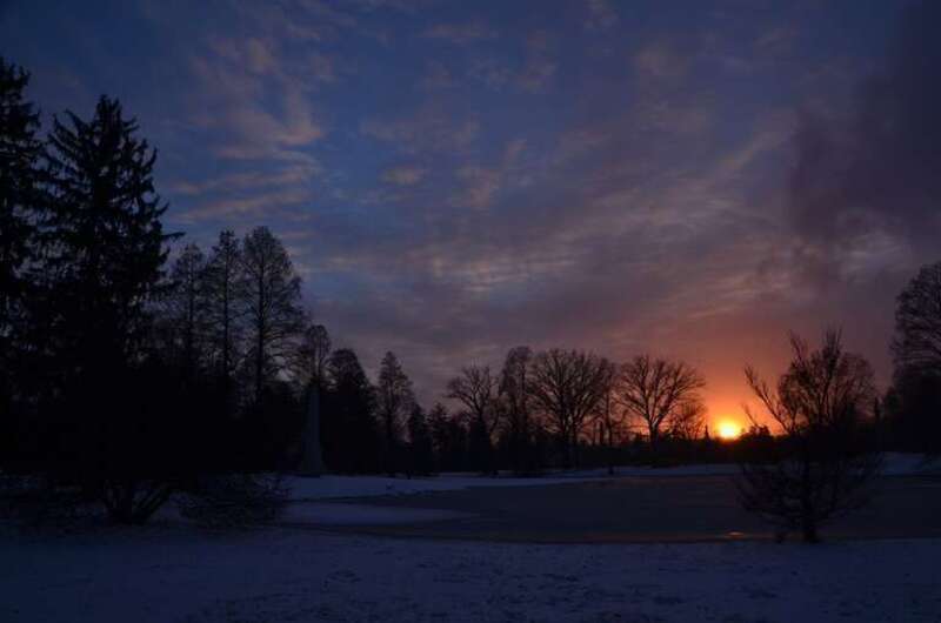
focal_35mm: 27
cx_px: 470
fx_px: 704
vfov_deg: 47.7
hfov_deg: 67.5
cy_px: 312
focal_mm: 18
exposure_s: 1/250
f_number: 8
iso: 110
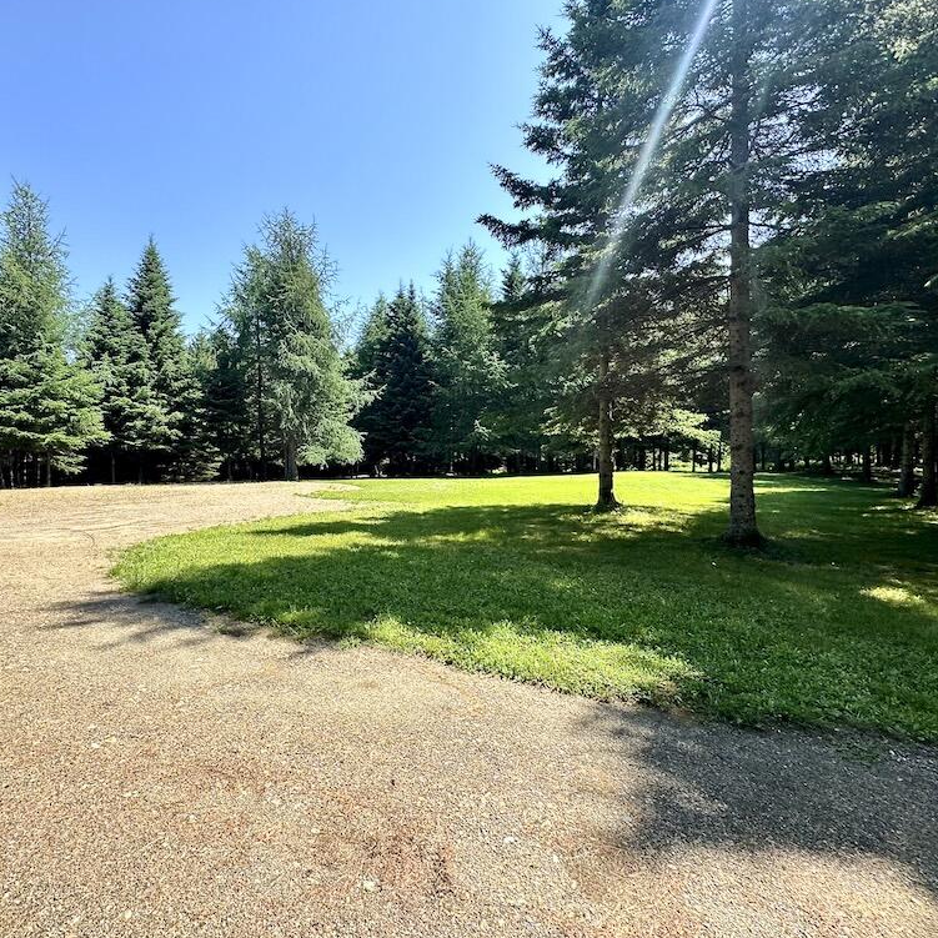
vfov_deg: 84.0
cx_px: 405
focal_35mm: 17
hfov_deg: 83.5
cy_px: 466
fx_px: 521
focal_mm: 2.22
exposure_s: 1/582
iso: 40
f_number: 2.2
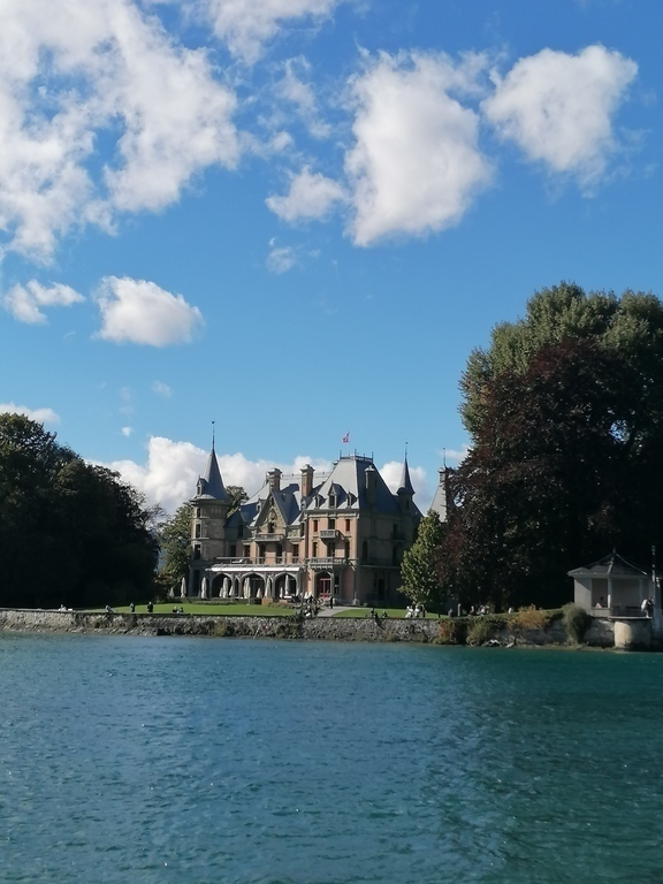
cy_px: 442
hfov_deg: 27.5
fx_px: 1353
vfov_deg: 36.2
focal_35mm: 53
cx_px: 332
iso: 50
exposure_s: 1/2088
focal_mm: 4.75
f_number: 1.8
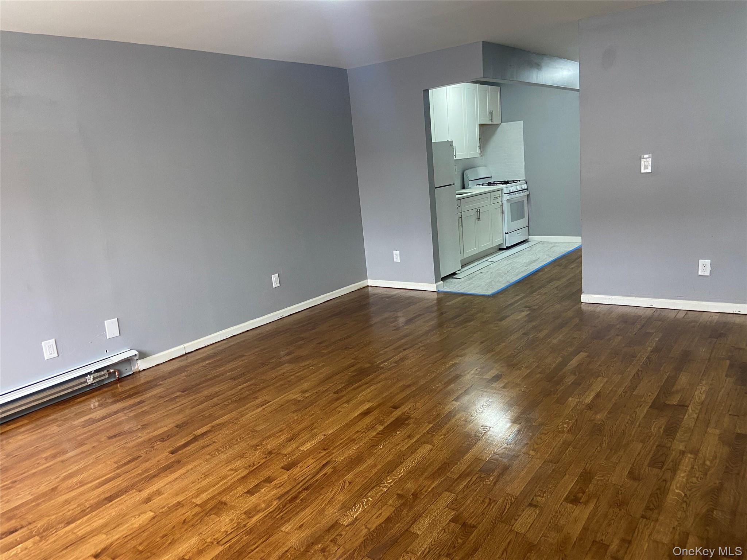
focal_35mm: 26
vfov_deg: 53.1
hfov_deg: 67.3
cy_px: 280
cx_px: 374
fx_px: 561
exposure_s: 1/60
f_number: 1.8
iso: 125
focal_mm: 4.25
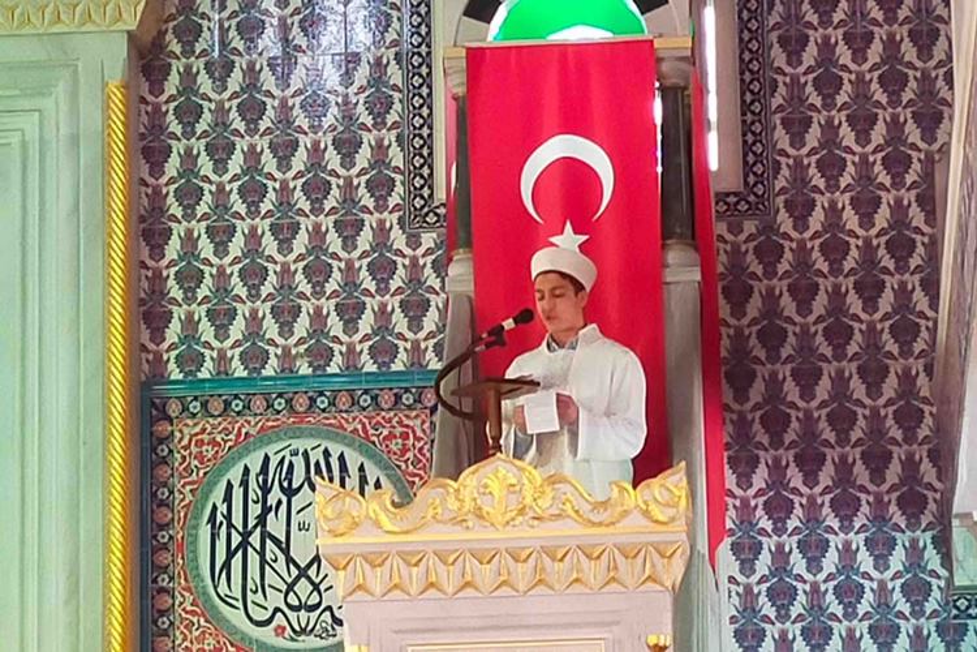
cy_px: 326
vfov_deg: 26.5
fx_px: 1384
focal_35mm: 51
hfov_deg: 38.9
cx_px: 488
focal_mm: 34
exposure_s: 1/400
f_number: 10
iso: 200
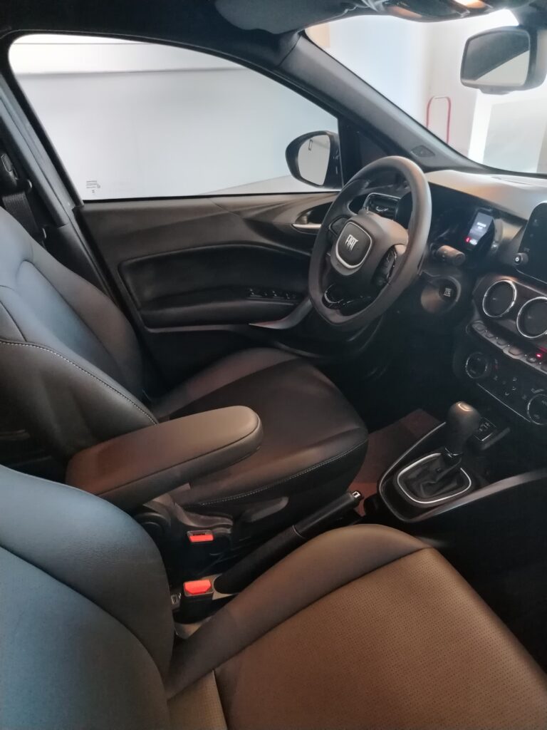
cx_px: 274
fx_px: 506
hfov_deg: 56.8
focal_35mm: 24
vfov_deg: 71.6
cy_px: 365
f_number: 1.75
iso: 2978
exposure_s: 1/25
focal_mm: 5.25
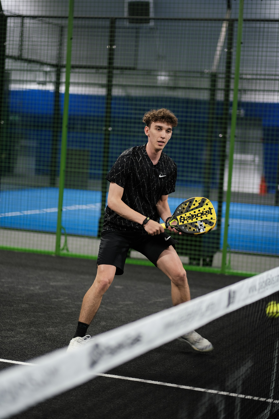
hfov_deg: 16.3
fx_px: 976
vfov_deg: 24.2
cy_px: 210
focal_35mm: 84
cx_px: 140
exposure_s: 1/250
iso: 250
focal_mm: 56
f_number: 1.2
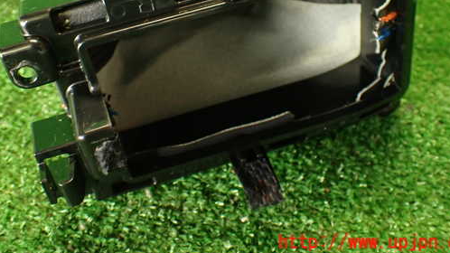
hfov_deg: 48.3
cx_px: 211
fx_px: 501
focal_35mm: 42
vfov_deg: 27.8
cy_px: 51
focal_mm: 5.79
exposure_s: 1/30
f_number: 2.4
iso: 500
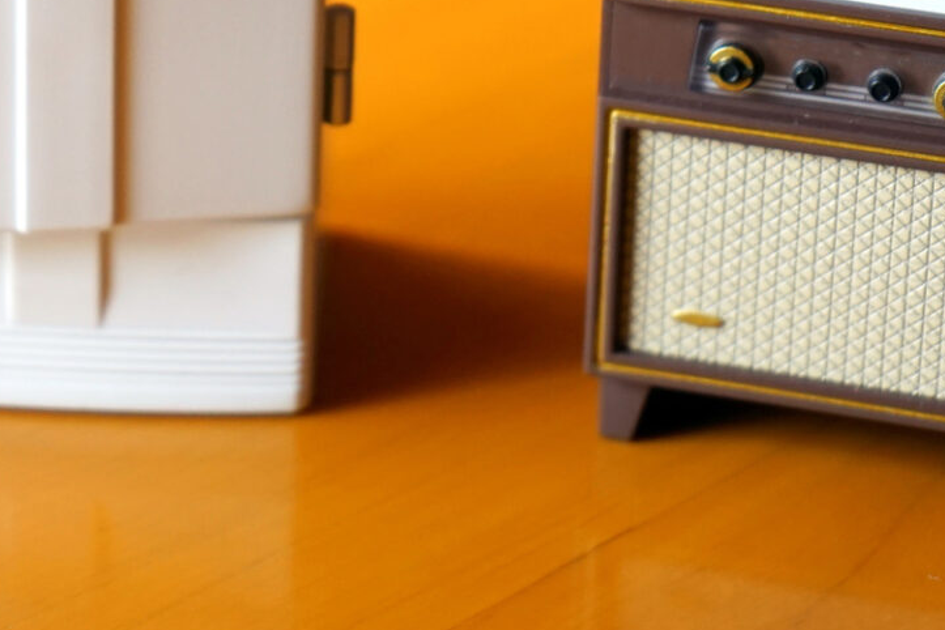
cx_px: 43
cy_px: -176
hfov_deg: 11.0
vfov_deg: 7.3
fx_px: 4882
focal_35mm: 186
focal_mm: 70
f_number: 5.6
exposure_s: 1/80
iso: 500
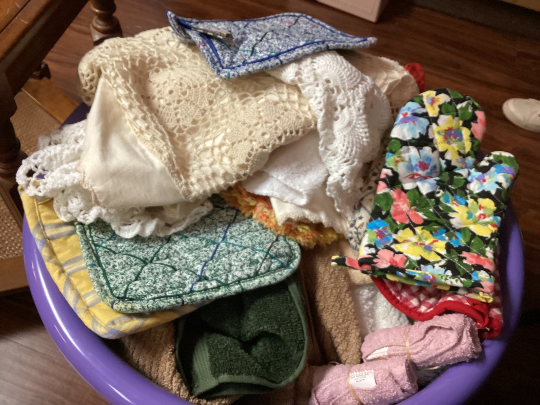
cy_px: 202
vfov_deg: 45.4
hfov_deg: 58.3
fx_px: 484
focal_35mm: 31
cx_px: 270
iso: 250
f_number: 2.4
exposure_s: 1/40
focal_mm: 3.3
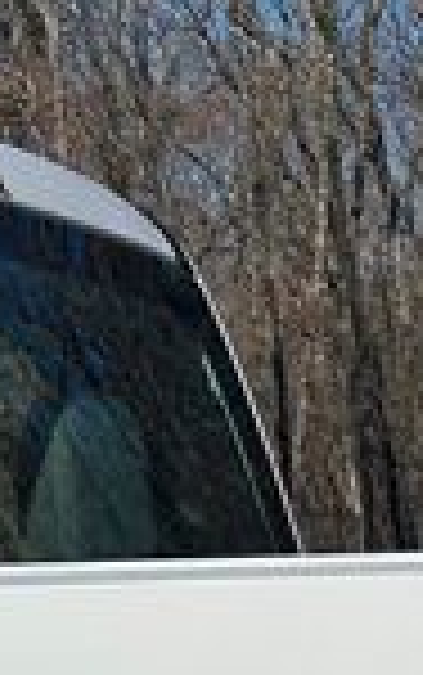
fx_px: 3461
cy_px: 1408
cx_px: 1382
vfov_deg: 10.2
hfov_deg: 6.3
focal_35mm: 188
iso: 50
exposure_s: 1/16393
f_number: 1.5
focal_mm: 5.7
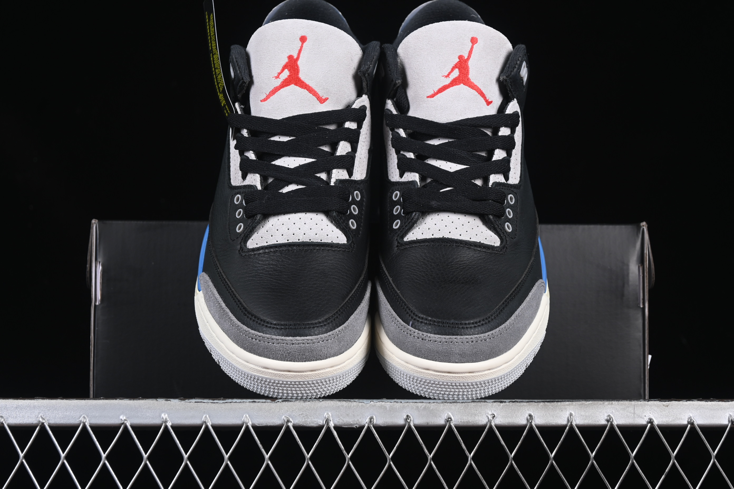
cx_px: 367
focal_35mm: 75
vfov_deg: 18.2
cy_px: 244
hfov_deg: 27.0
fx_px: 1529
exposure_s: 1/80
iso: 160
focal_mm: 50
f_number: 7.1
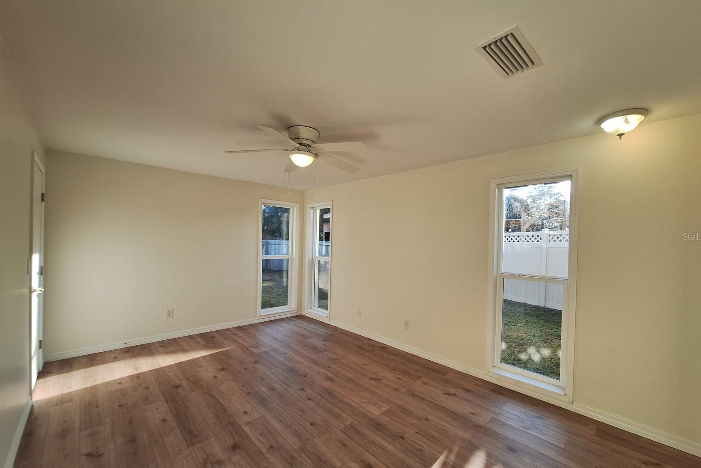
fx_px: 273
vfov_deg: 81.2
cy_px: 236
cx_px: 363
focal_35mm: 14
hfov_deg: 104.2
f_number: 2.2
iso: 50
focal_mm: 1.74
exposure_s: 1/120
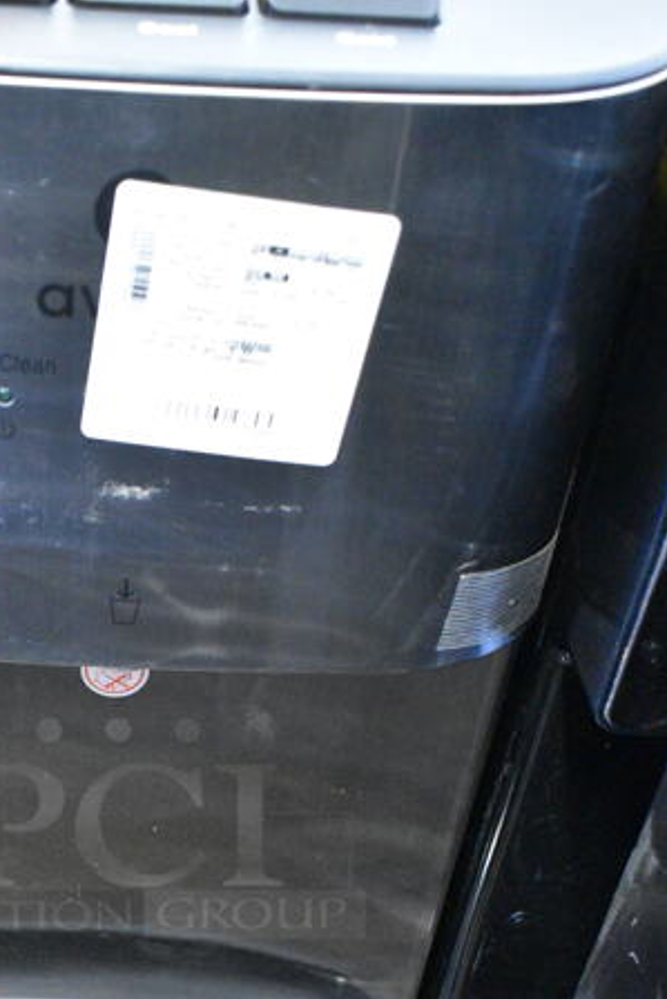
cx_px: 118
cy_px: 822
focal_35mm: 55
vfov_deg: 34.9
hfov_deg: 24.2
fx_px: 1527
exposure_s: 1/50
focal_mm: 18
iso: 6400
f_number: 3.5
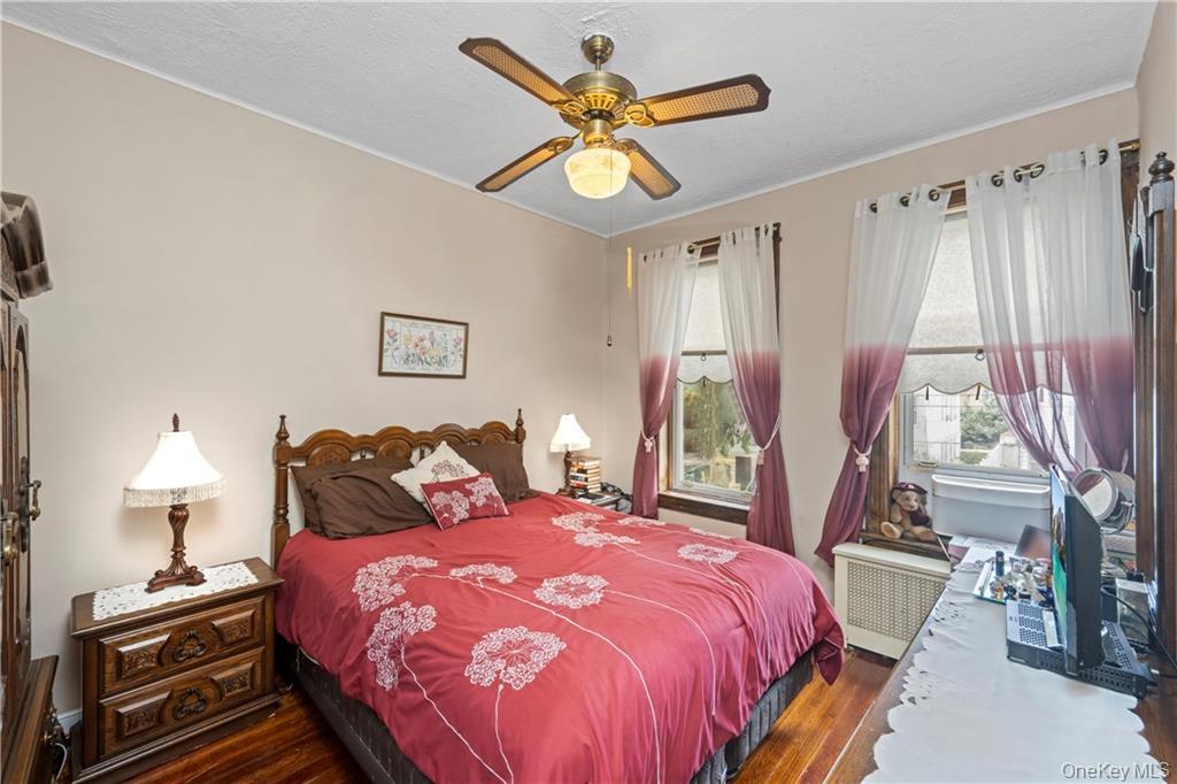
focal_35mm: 14
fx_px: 458
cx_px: 588
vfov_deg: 81.2
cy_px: 392
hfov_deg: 104.3
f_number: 11
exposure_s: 1/1.67
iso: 320
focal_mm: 14
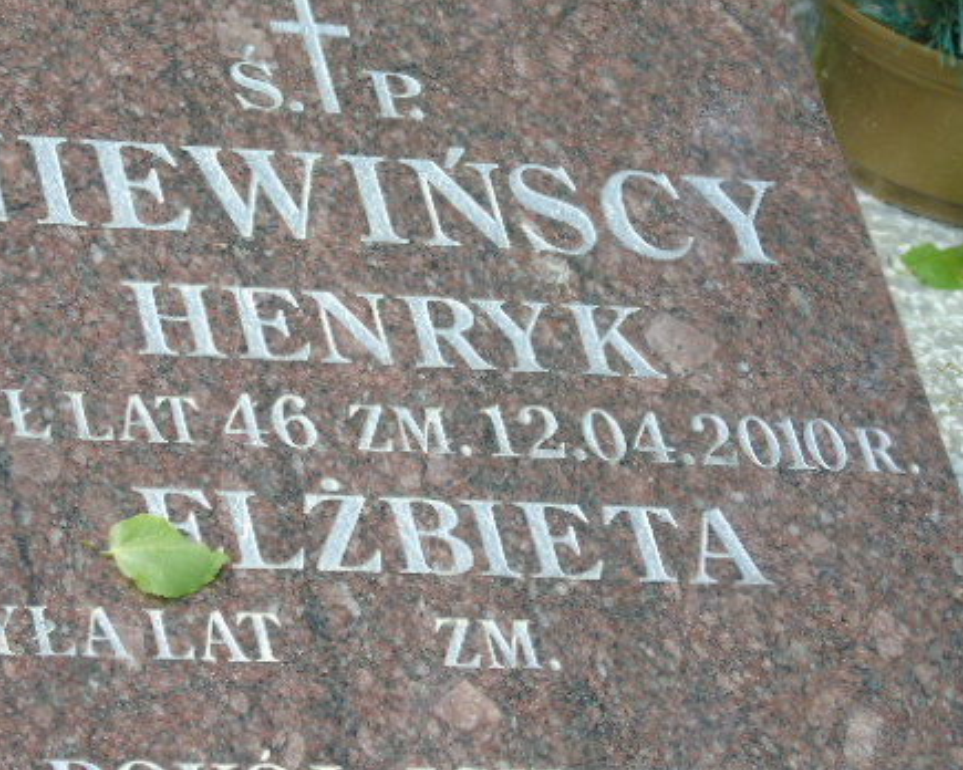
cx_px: 367
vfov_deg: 7.6
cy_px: 381
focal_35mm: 204
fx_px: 5814
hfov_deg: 9.5
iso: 80
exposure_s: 1/125
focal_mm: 25
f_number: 4.7
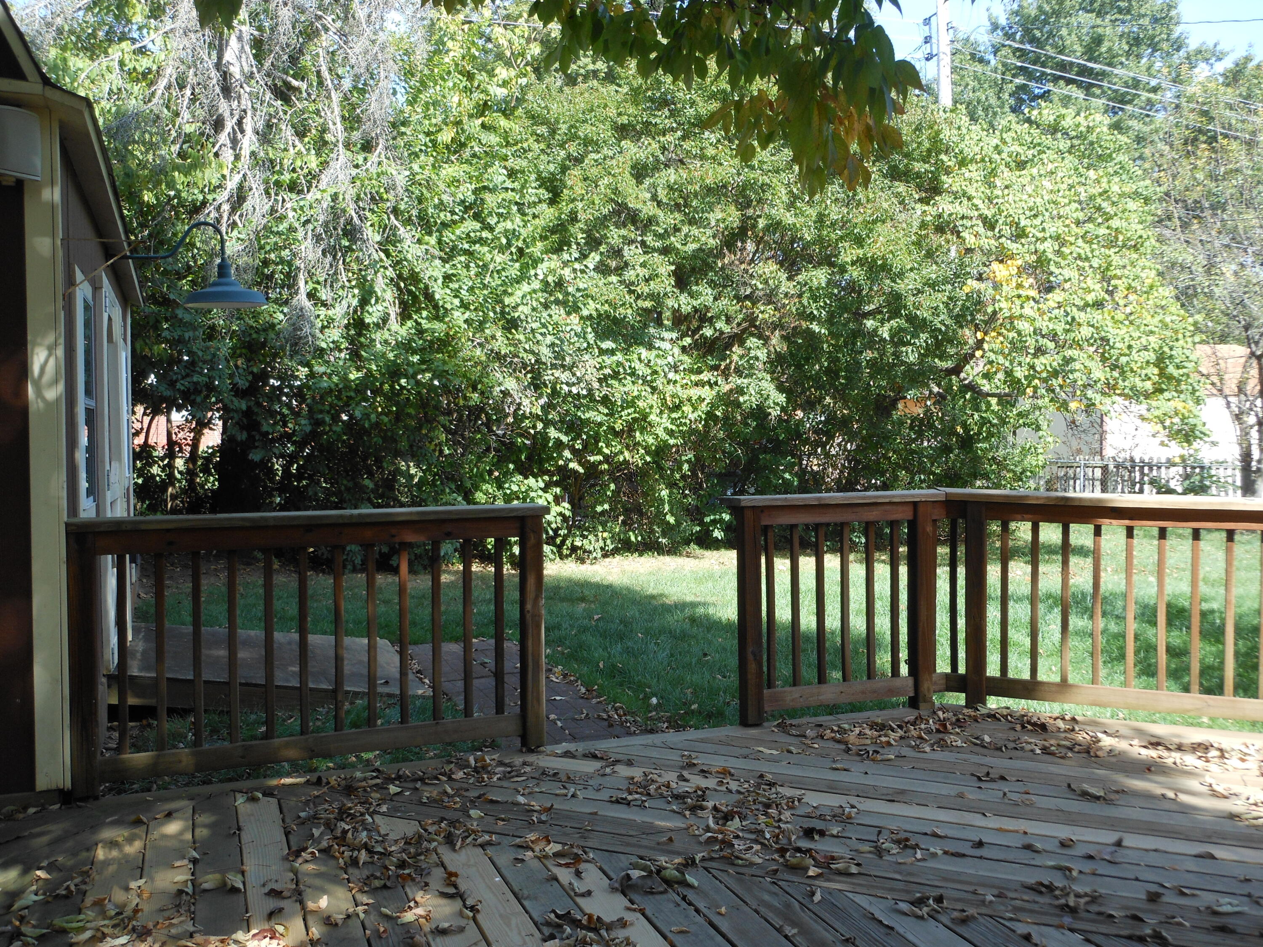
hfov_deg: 55.4
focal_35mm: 33
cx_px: 632
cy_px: 474
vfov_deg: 42.9
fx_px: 1204
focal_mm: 5.9
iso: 80
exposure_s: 1/125
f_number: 4
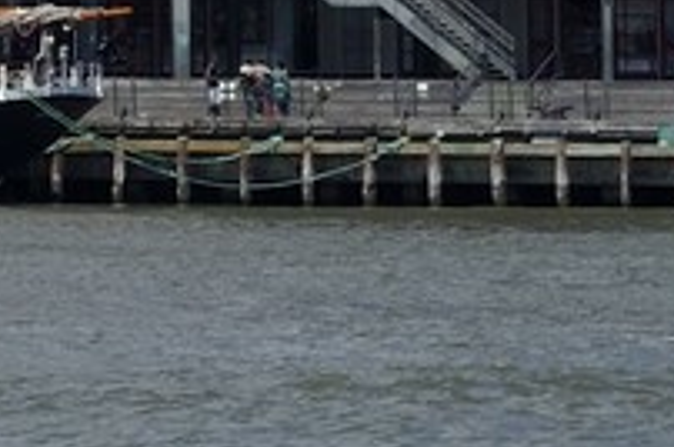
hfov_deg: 2.4
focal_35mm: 833
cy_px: -1124
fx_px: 15571
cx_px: -1628
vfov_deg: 1.6
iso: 200
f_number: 11
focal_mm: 105
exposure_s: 1/200
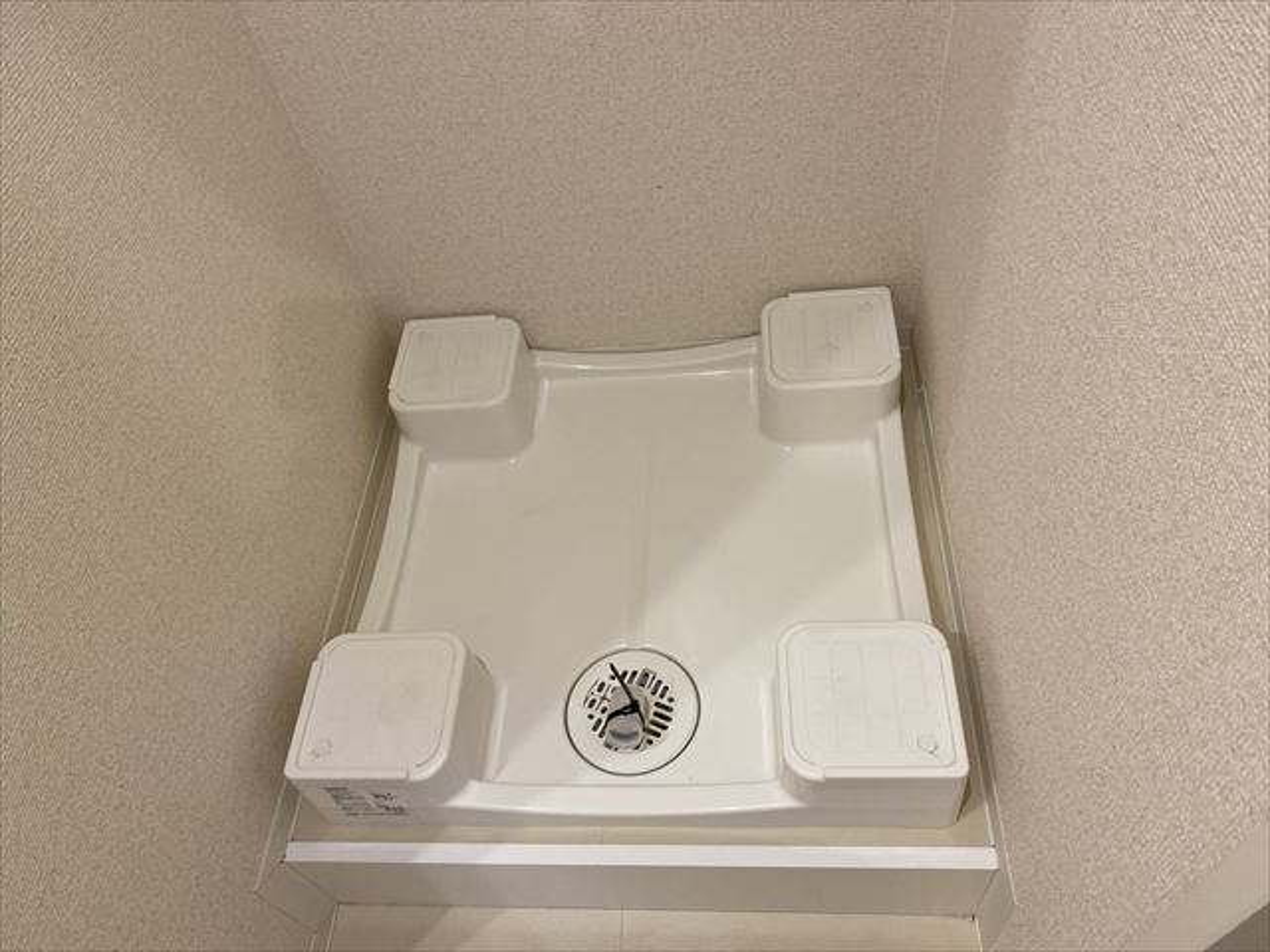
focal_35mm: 26
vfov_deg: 53.1
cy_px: 476
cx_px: 635
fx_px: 954
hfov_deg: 67.3
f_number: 1.8
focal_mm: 4.25
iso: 125
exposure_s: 1/100
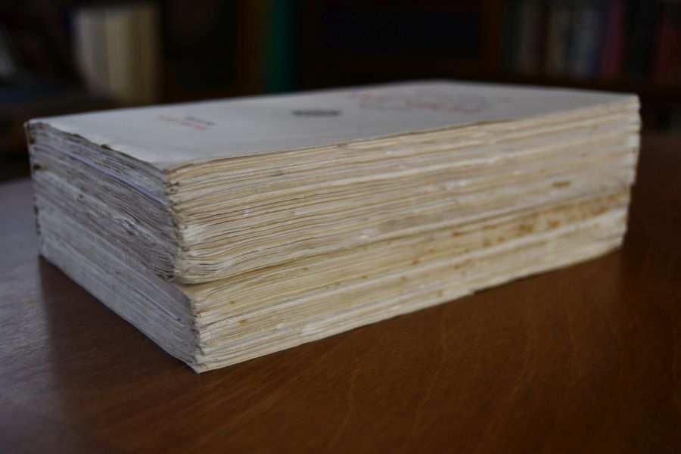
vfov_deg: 29.9
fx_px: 851
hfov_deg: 43.6
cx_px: 340
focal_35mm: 45
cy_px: 227
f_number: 4.2
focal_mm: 30
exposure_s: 1/250
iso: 560
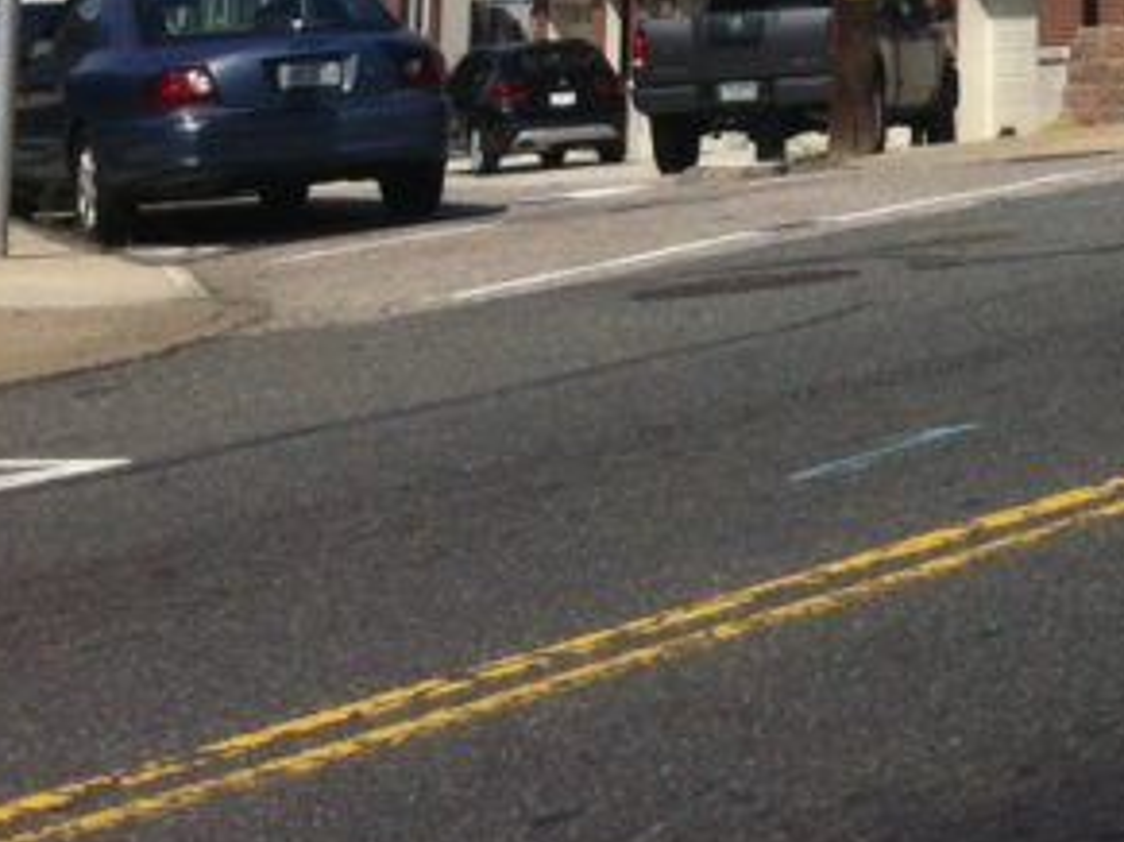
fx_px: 3992
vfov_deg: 11.4
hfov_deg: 15.2
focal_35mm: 123
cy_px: -539
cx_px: 1522
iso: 80
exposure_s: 1/2155
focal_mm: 3.85
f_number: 2.8
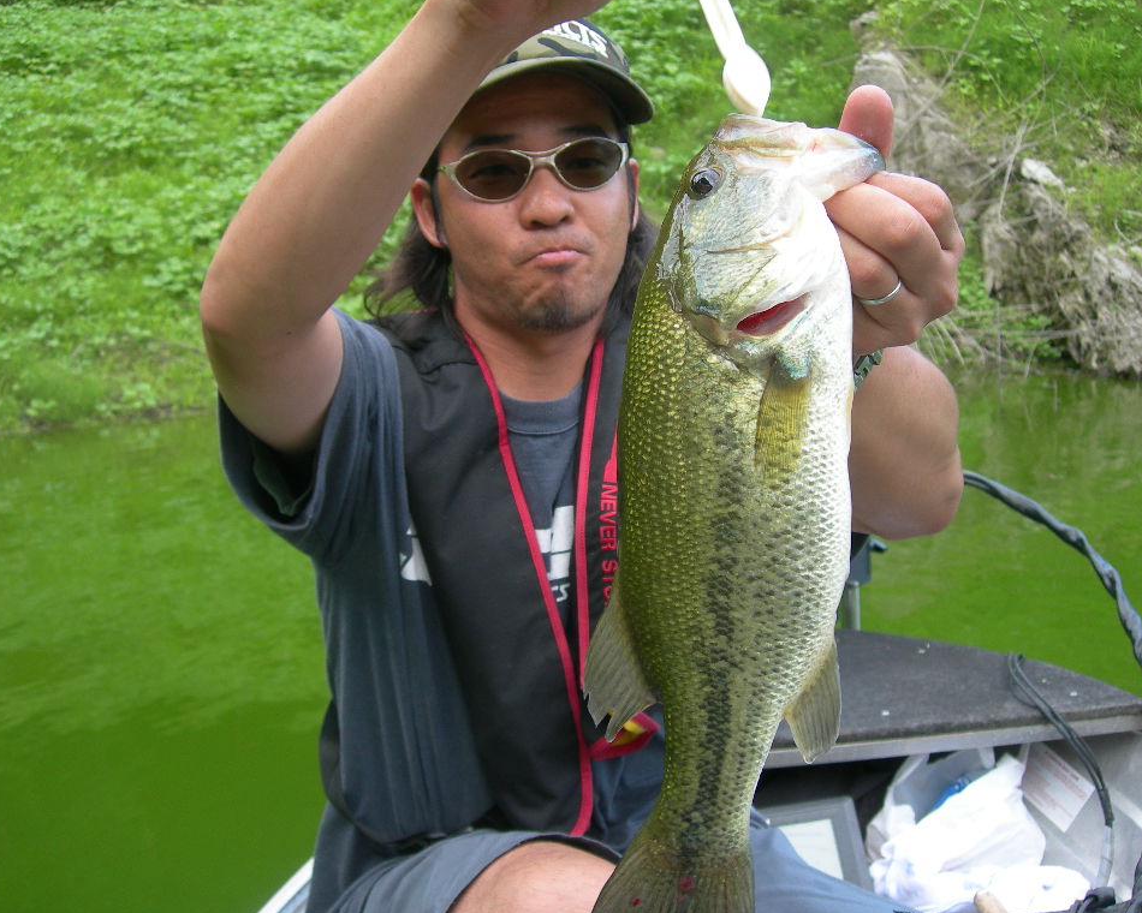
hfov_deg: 45.8
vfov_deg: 37.3
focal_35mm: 40
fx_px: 1352
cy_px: 454
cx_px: 584
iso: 50
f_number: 2.8
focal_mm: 7.8
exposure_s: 1/58.2
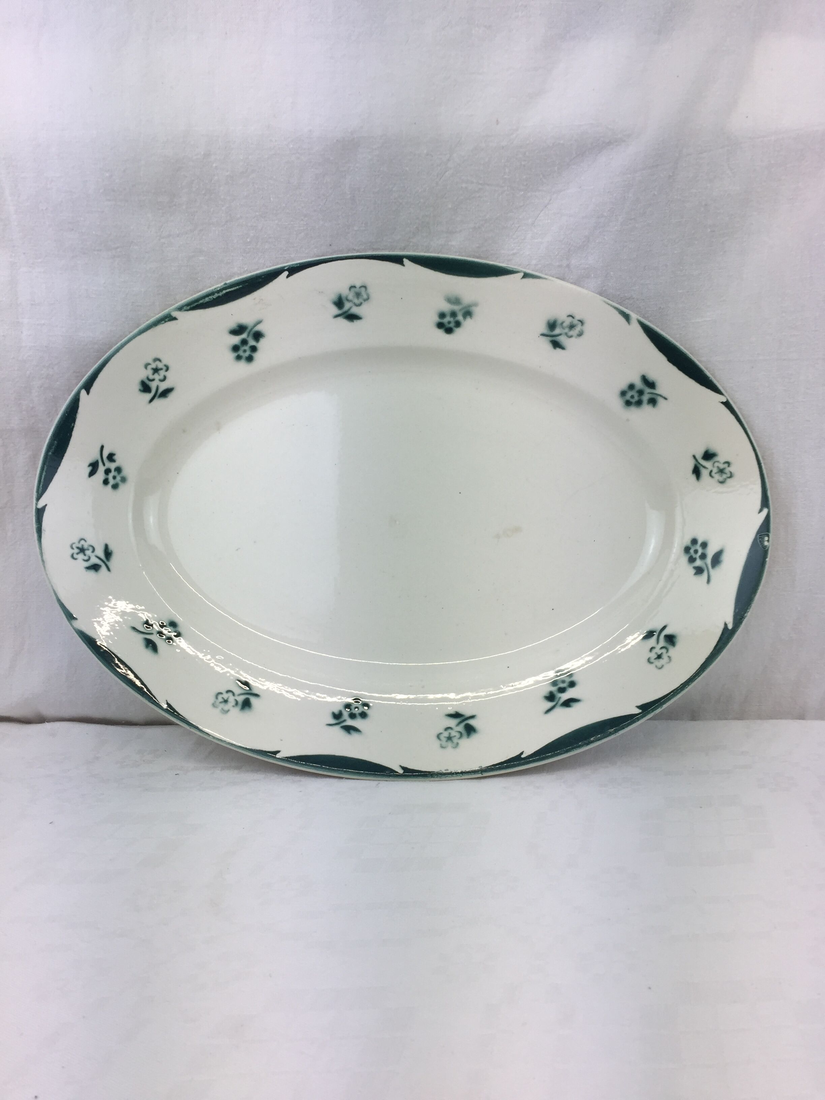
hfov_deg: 48.2
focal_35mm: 29
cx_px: 412
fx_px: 922
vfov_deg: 61.7
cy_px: 550
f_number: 2.2
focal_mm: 4.15
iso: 32
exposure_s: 1/257
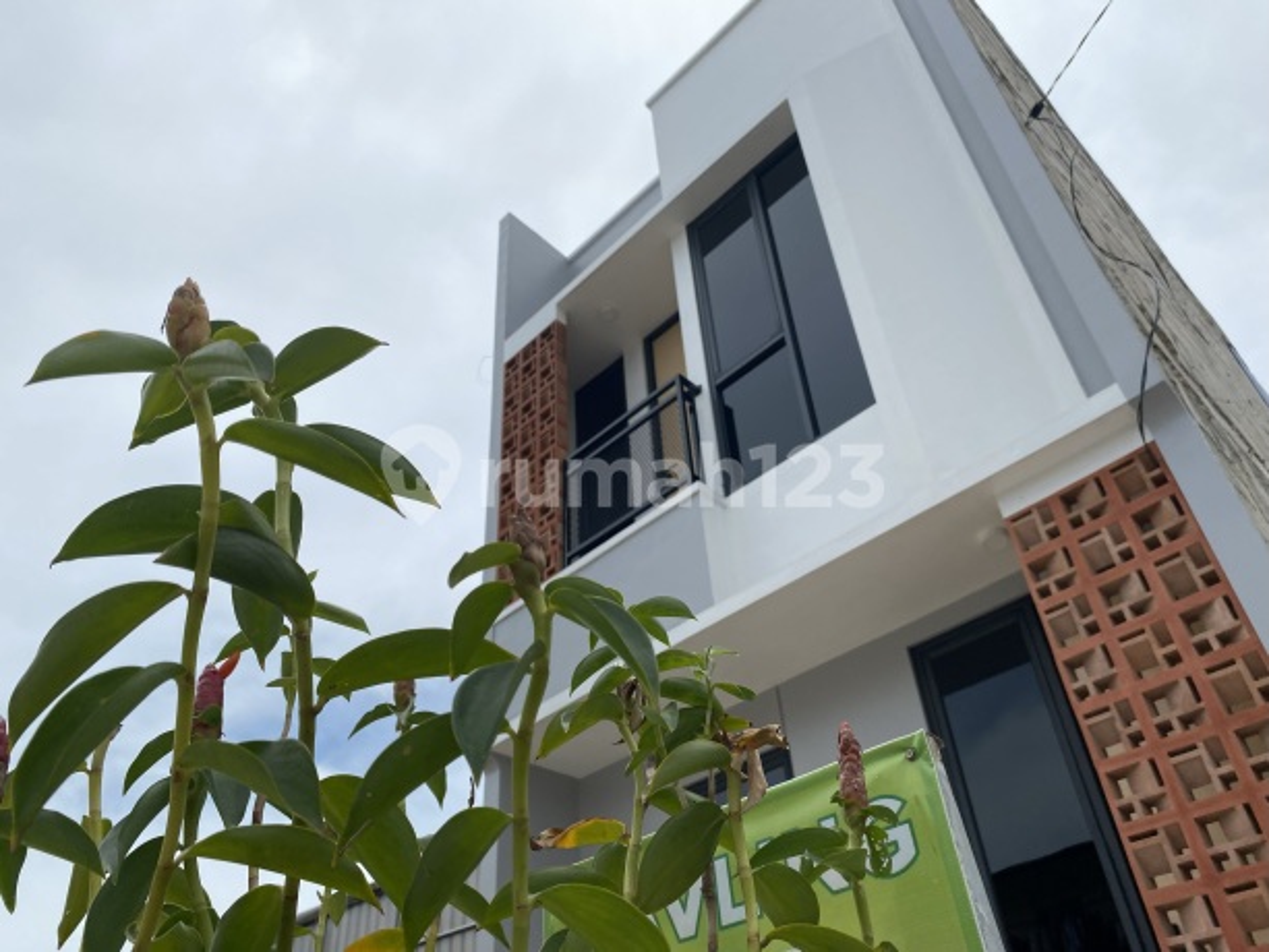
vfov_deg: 53.1
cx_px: 634
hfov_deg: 67.3
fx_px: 953
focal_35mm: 26
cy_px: 476
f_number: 1.8
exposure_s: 1/7194
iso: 32
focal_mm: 4.25
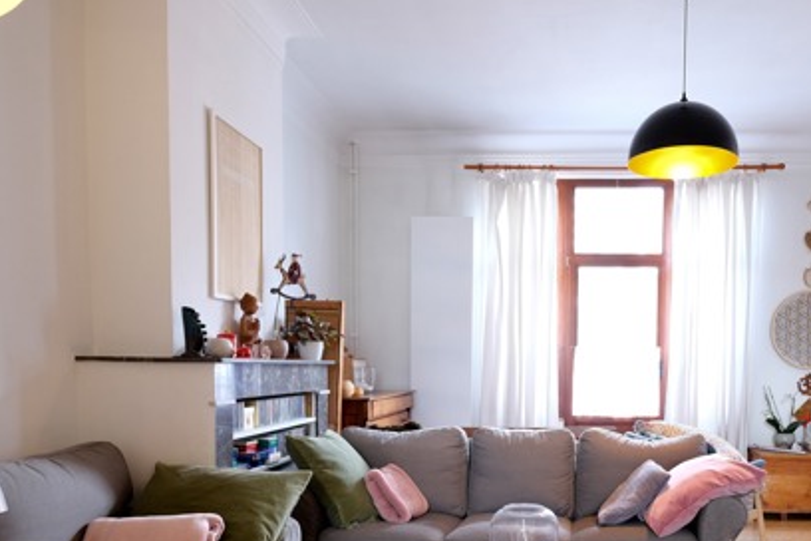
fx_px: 676
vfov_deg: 42.2
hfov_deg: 60.2
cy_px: 408
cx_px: 553
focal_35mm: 30
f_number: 4
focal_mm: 11
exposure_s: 1/30
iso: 1250
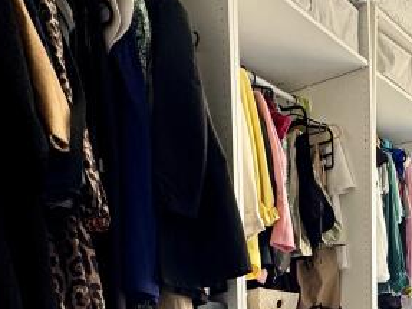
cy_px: 425
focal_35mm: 50
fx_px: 595
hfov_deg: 34.5
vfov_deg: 24.5
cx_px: 418
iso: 64
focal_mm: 2.22
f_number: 2.2
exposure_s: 1/99
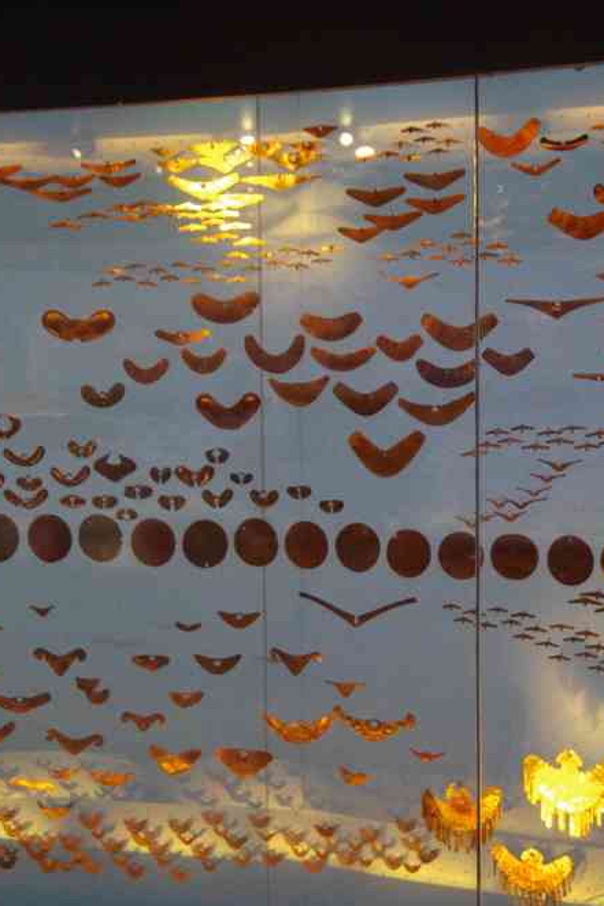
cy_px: 453
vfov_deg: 27.4
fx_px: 1863
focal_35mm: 74
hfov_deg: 18.4
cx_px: 316
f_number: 4
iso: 3200
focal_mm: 32.5
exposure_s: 1/20
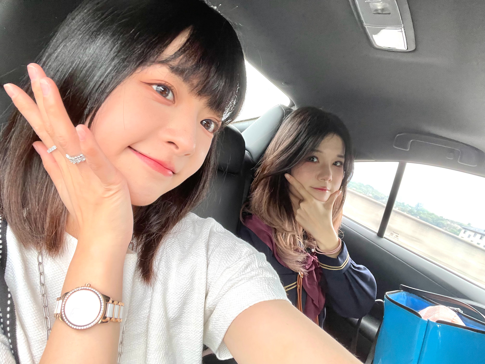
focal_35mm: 23
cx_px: 242
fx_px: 322
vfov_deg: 58.9
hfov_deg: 73.9
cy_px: 182
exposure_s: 1/60
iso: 160
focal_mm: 2.71
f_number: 2.2
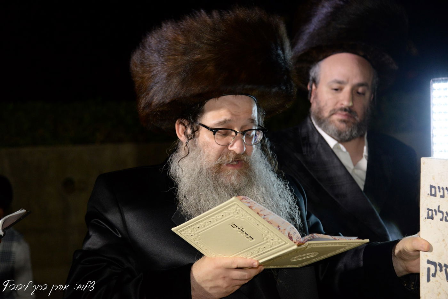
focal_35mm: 100
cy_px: 150
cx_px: 224
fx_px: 1245
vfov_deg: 13.7
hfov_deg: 20.4
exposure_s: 1/60
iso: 2500
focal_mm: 100
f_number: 5.3
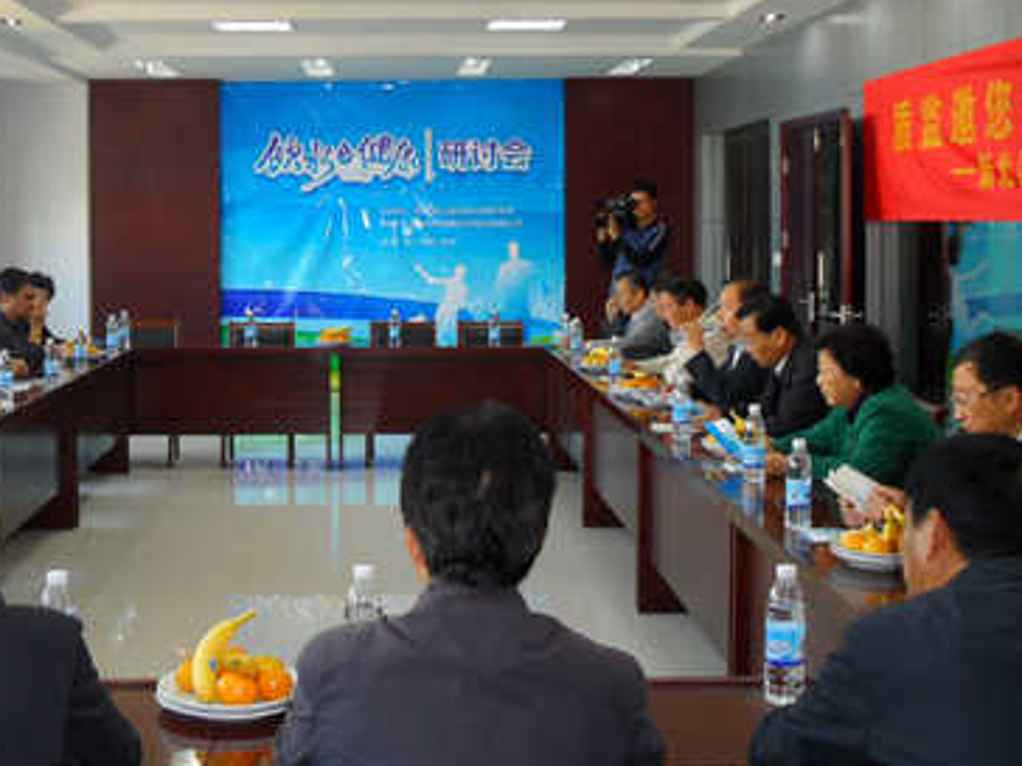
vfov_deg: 28.5
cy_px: 297
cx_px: 387
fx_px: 1506
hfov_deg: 37.3
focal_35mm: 51
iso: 320
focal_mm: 6.5
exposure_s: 1/45
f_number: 3.6
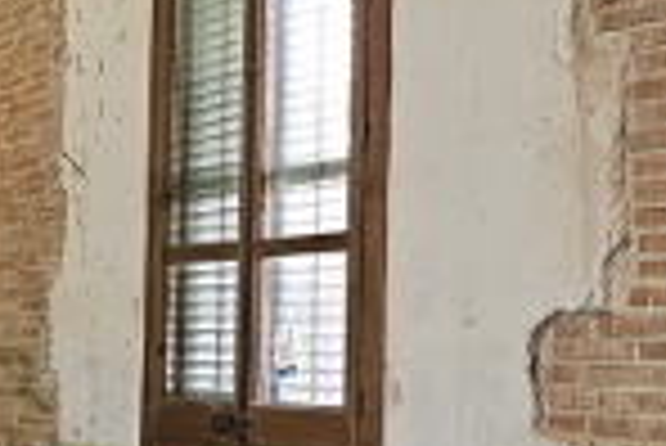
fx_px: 1407
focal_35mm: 76
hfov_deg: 26.5
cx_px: 428
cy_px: 264
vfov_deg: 18.0
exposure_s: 1/100
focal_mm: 5.4
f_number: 1.8
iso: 250
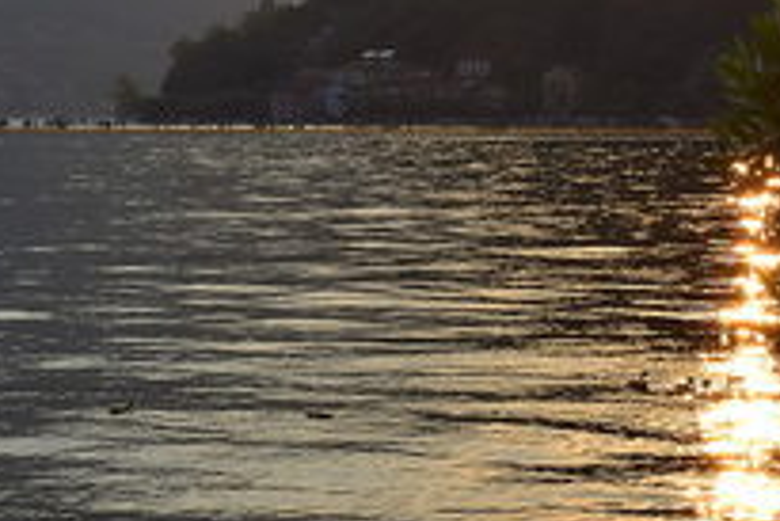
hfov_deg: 16.0
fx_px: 2764
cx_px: 263
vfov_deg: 10.7
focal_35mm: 127
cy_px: 103
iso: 200
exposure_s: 1/500
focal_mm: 29
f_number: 11
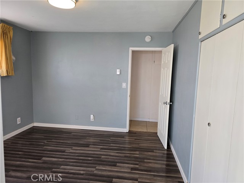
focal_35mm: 23
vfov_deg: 58.9
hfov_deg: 73.9
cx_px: 122
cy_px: 92
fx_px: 162
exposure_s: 1/60
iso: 50
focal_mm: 6.3
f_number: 1.7
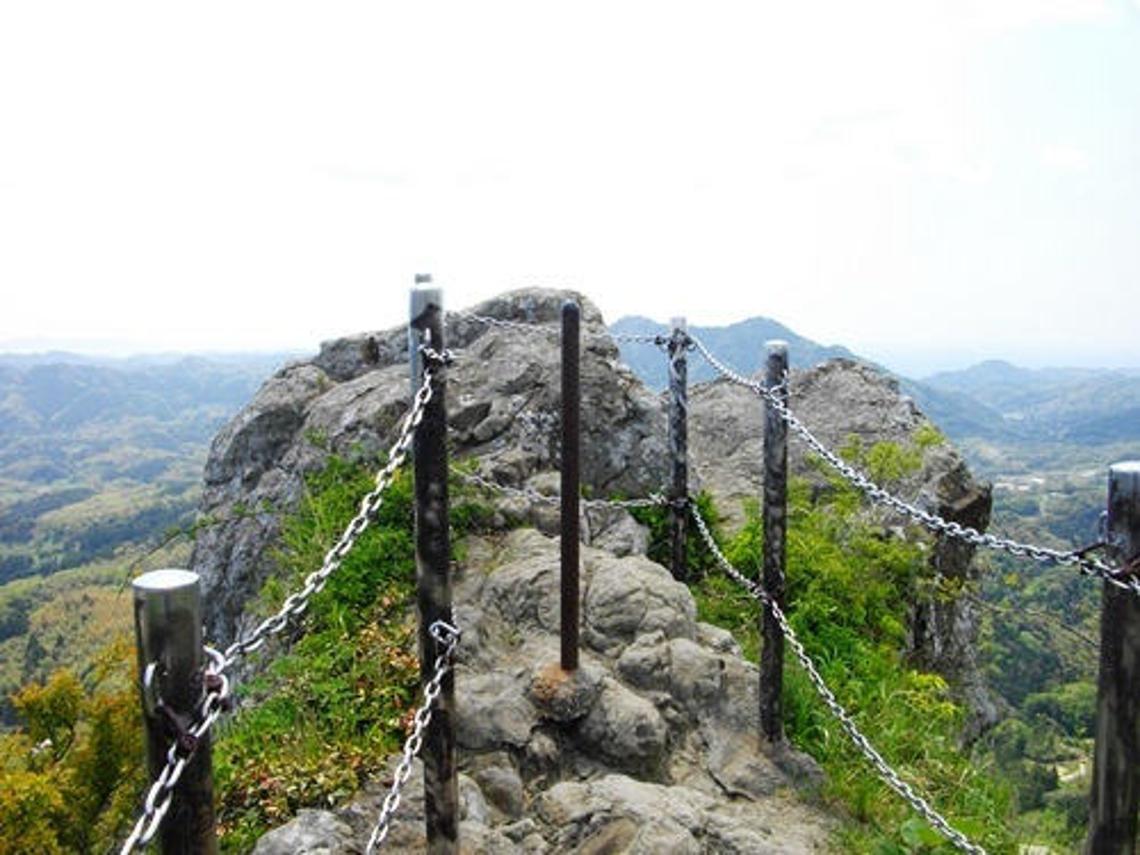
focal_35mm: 32
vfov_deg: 44.2
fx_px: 1054
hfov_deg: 56.8
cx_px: 570
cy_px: 428
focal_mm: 5.7
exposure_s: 1/320
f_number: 5.5
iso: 100
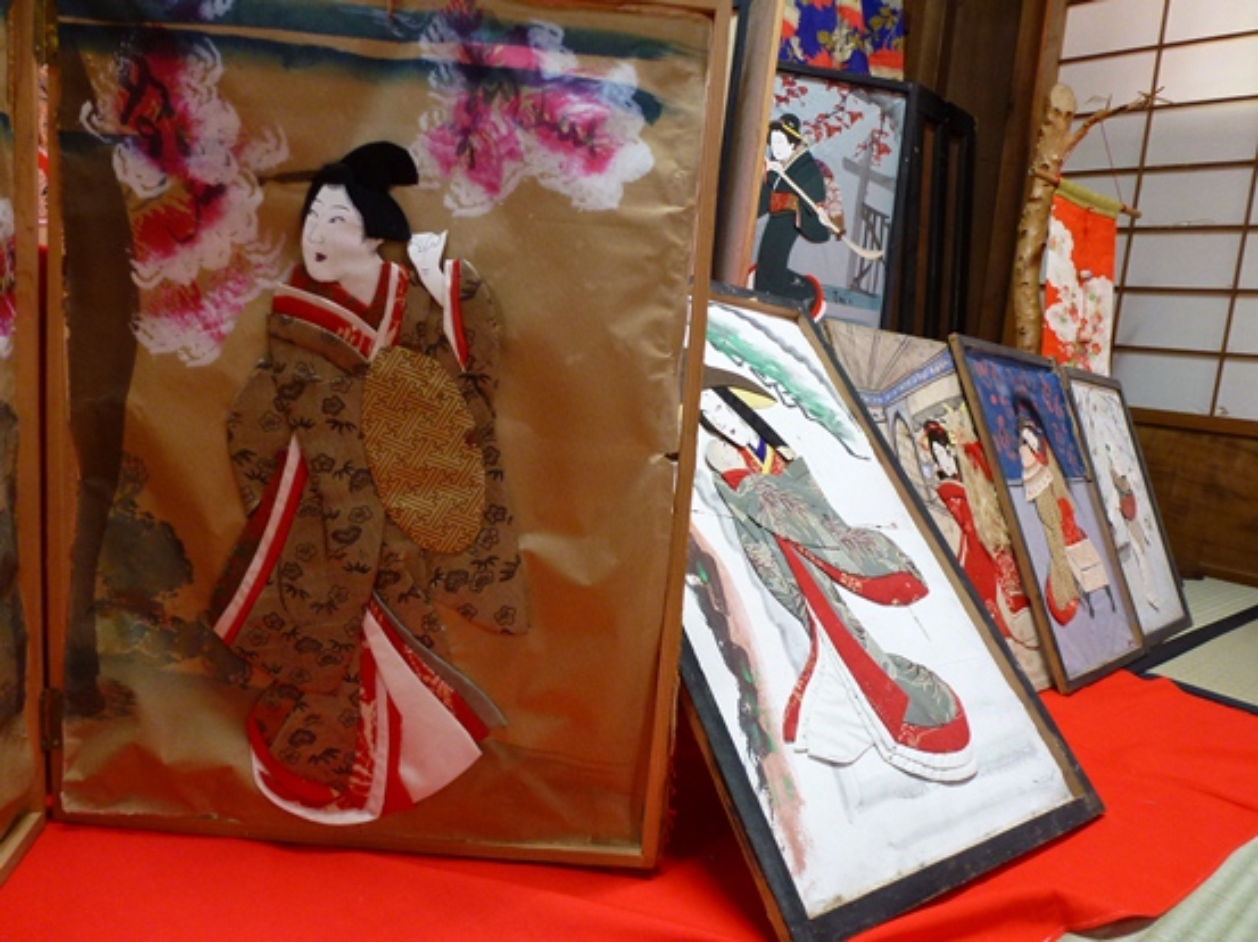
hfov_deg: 71.6
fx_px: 872
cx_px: 629
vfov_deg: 56.8
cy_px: 471
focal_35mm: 24
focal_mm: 4.3
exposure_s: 1/6
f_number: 3.3
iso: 200
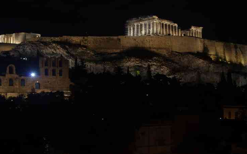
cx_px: 114
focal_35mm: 60
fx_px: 404
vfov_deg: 21.6
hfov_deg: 34.0
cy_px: 82
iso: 100
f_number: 7.1
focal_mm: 29.4
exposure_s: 5.4
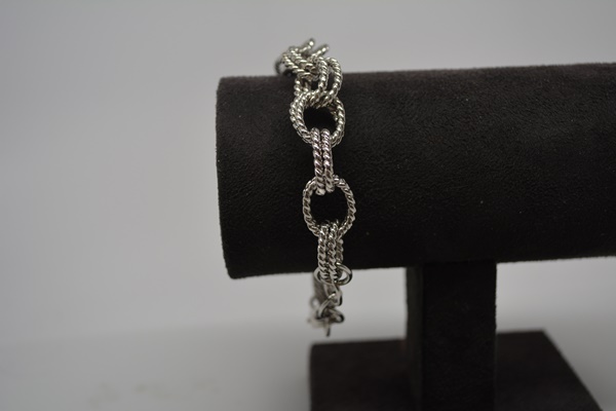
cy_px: 206
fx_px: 770
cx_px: 308
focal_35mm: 45
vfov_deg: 29.9
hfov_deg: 43.6
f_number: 4.8
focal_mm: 30
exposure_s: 1/100
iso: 400
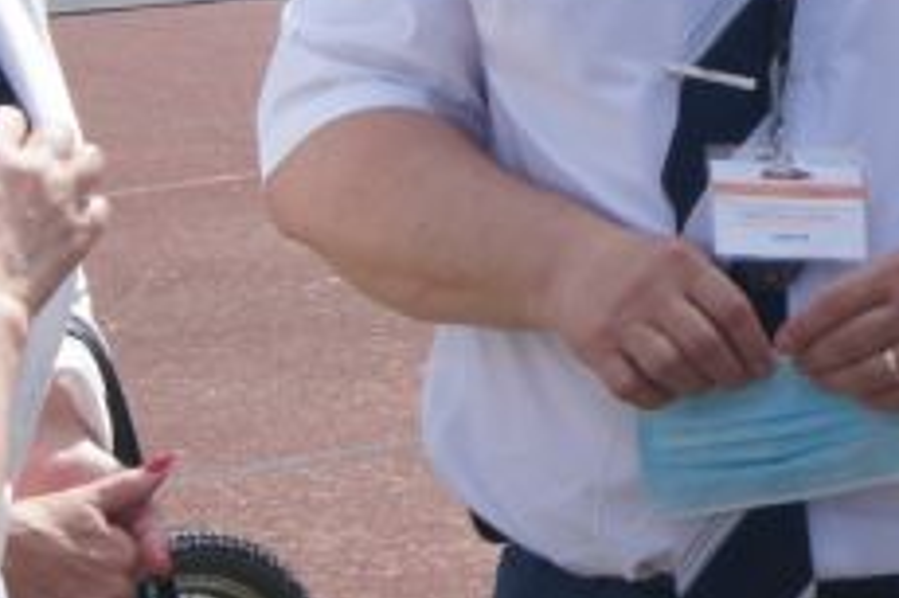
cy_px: 41
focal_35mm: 293
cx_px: 1122
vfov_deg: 4.7
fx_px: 7306
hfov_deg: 7.0
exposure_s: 1/200
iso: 200
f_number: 11
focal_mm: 35
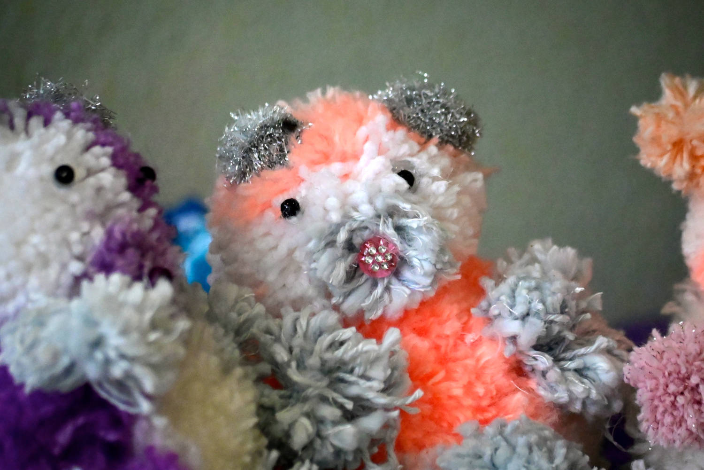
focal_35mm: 330
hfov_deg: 6.2
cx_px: 352
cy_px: 235
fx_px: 6453
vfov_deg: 4.2
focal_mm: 220
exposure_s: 1/640
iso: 8000
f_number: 5.3
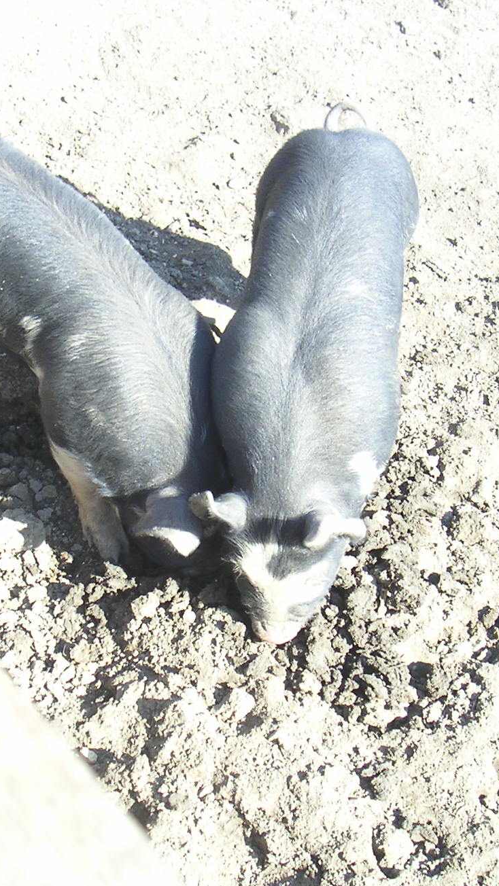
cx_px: 160
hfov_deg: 18.5
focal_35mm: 65
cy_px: 467
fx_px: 1528
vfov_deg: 32.3
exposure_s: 1/125
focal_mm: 6
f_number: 2.8
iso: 50
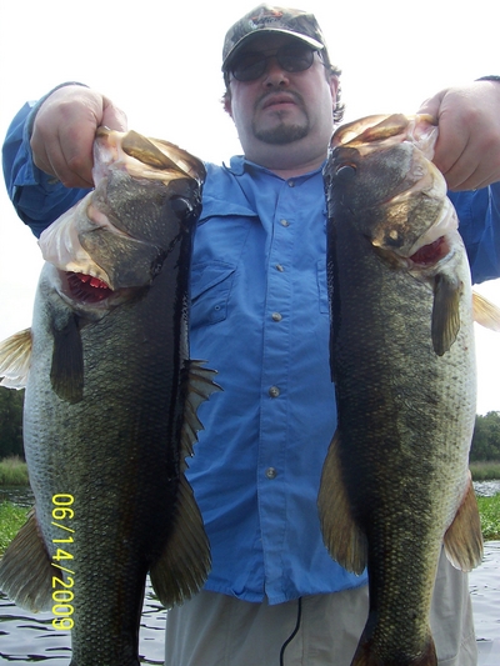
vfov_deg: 50.1
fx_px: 712
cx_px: 250
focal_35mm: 37
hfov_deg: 38.7
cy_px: 333
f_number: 5.6
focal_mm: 5.6
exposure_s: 1/350
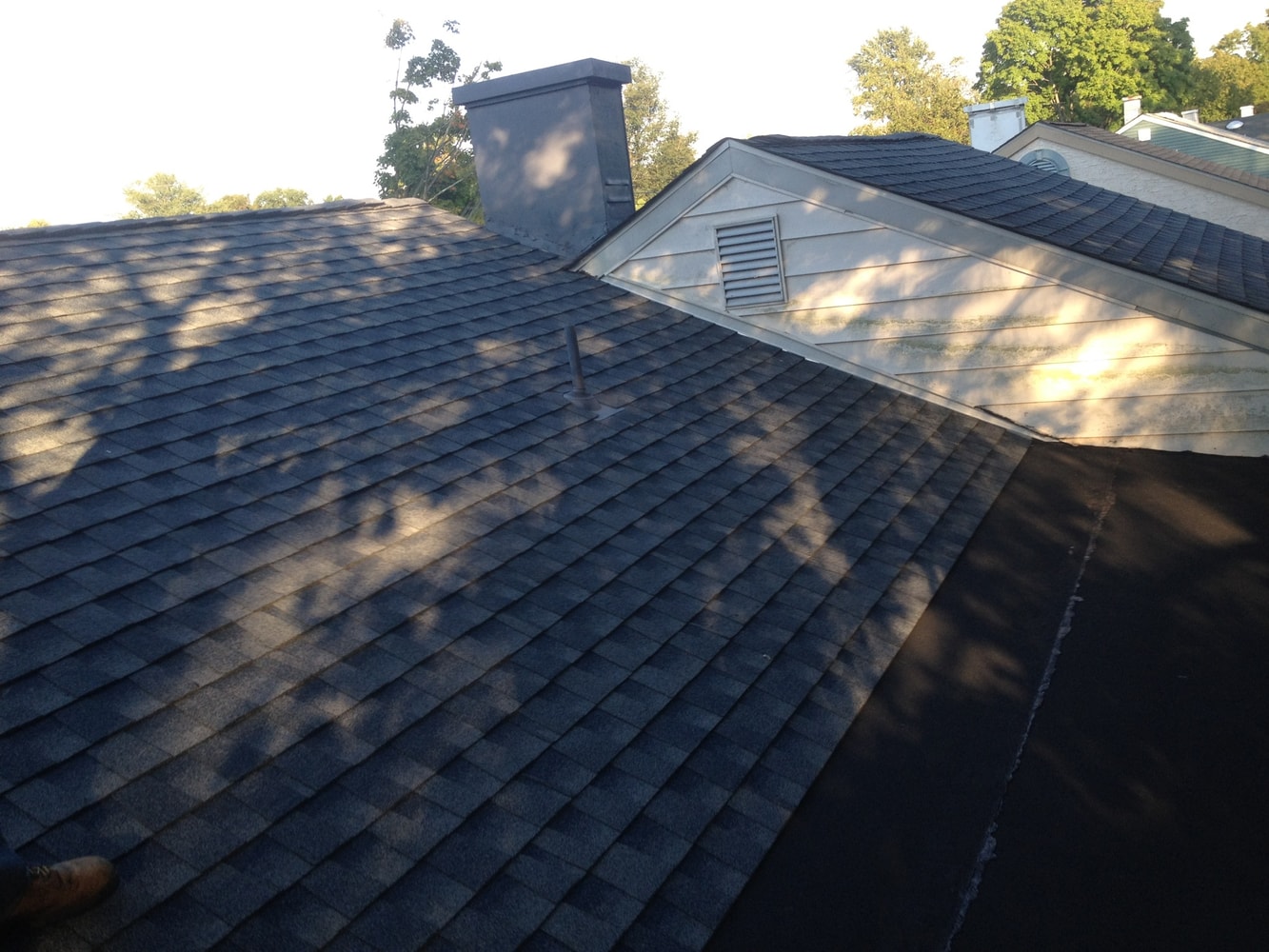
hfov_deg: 52.6
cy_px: 476
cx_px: 634
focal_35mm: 35
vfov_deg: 40.7
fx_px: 1283
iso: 64
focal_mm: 4.28
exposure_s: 1/210
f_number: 2.4
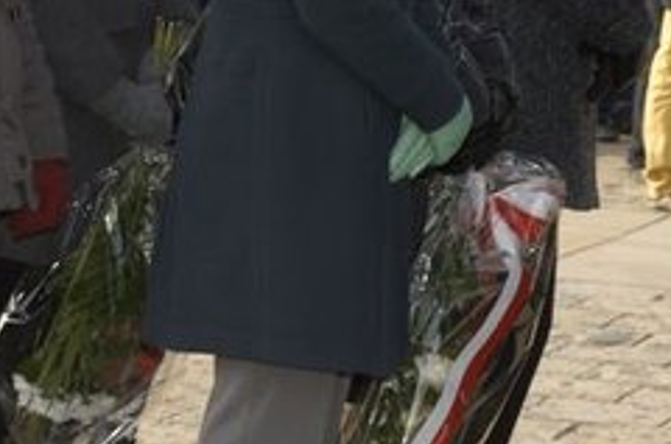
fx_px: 4539
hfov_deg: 8.4
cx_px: 489
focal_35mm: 244
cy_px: -67
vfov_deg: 5.6
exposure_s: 1/160
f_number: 8
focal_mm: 60
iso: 200
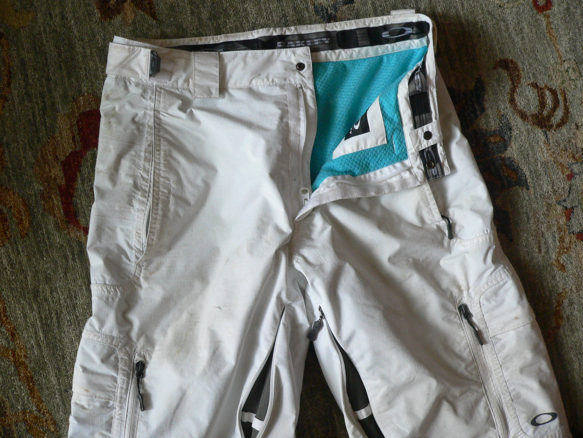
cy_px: 219
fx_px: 606
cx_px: 292
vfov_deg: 39.7
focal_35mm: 36
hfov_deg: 51.4
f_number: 2.8
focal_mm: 6
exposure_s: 1/50
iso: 200
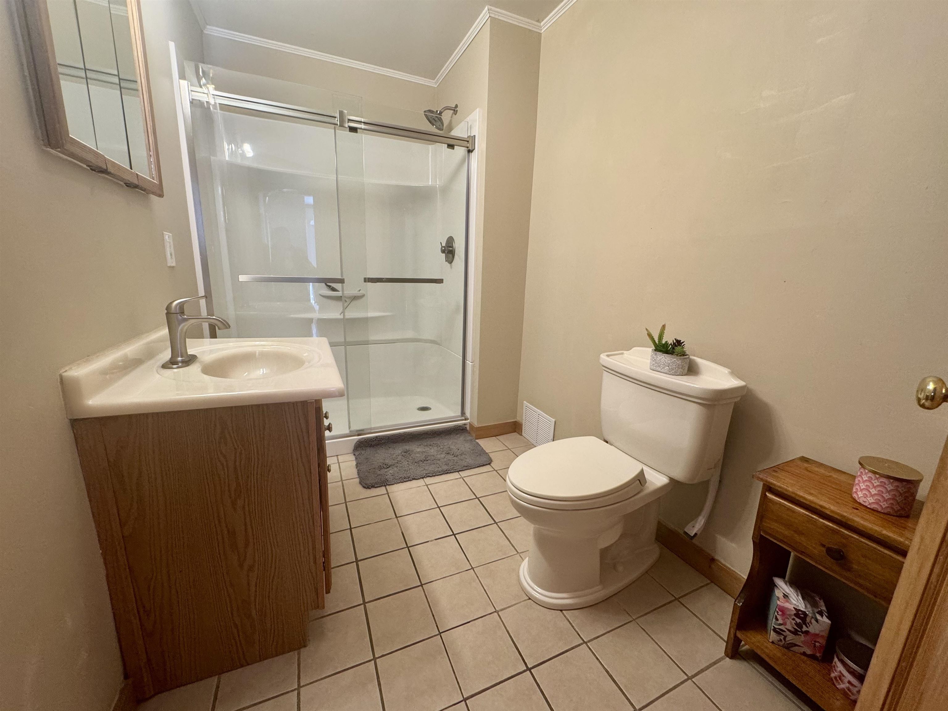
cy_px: 356
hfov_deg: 102.1
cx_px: 474
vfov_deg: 85.7
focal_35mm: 14
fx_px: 383
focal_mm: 2.22
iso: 200
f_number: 2.2
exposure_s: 1/60
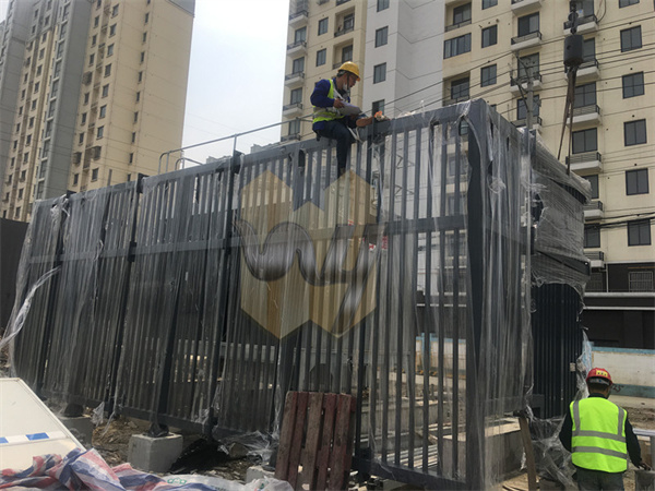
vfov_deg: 48.2
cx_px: 328
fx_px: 549
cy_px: 246
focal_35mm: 29
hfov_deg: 61.7
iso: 25
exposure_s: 1/1876
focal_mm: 4.15
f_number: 2.2
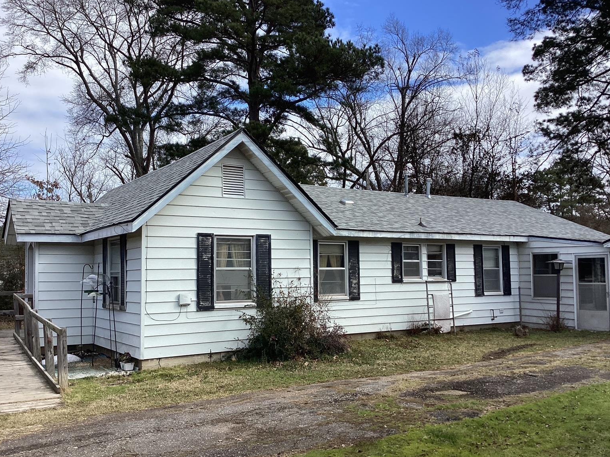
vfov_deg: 42.9
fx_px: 582
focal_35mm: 33
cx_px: 288
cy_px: 237
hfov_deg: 55.3
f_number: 2.4
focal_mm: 3.3
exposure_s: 1/981
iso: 25
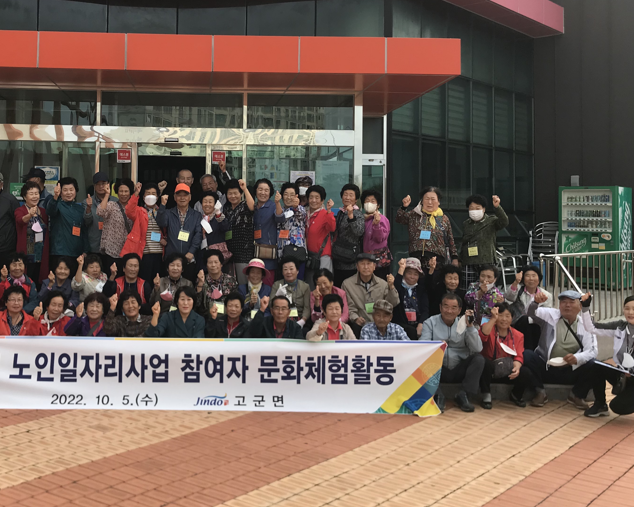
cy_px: 188
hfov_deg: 44.1
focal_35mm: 41
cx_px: 209
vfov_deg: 36.3
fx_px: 769
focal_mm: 3.99
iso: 20
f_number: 1.8
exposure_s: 1/1227
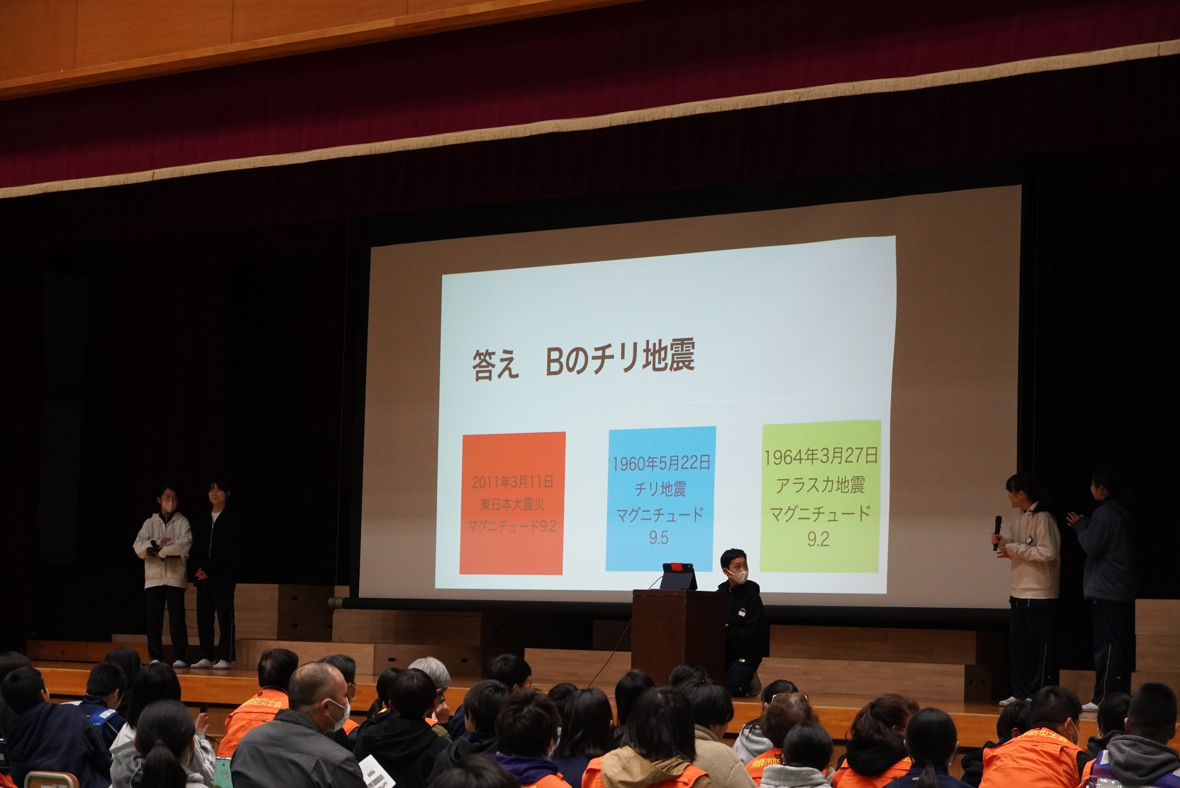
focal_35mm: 80
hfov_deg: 25.5
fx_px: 2607
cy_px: 394
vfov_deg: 17.2
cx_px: 590
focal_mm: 53
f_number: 5
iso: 2500
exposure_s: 1/160
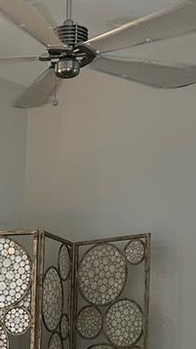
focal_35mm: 81
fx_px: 749
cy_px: 328
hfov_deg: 13.9
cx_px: -105
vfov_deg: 25.3
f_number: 1.5
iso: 125
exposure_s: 1/120
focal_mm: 5.7
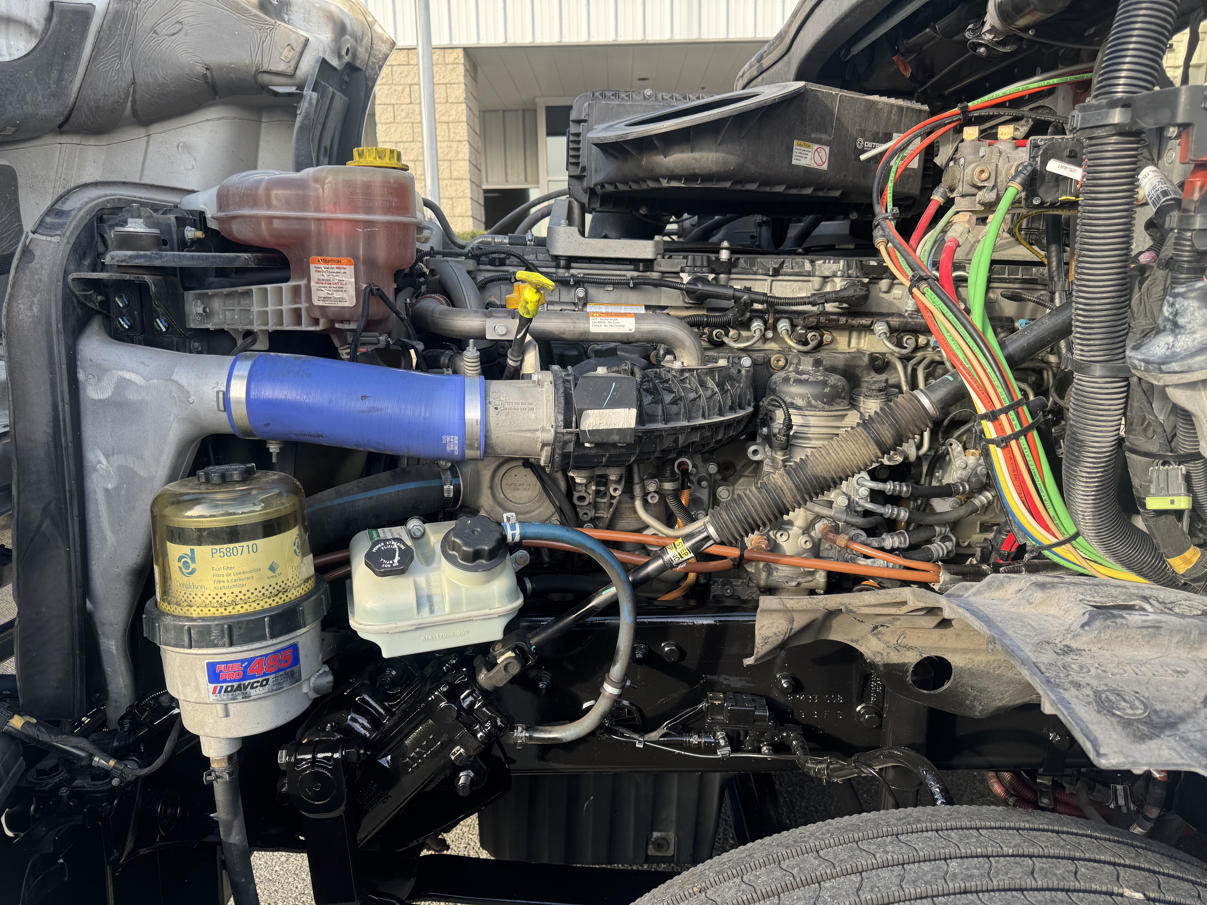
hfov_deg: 71.6
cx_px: 604
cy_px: 452
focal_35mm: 24
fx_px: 837
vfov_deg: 56.8
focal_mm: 6.76
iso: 80
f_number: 1.78
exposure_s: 1/345
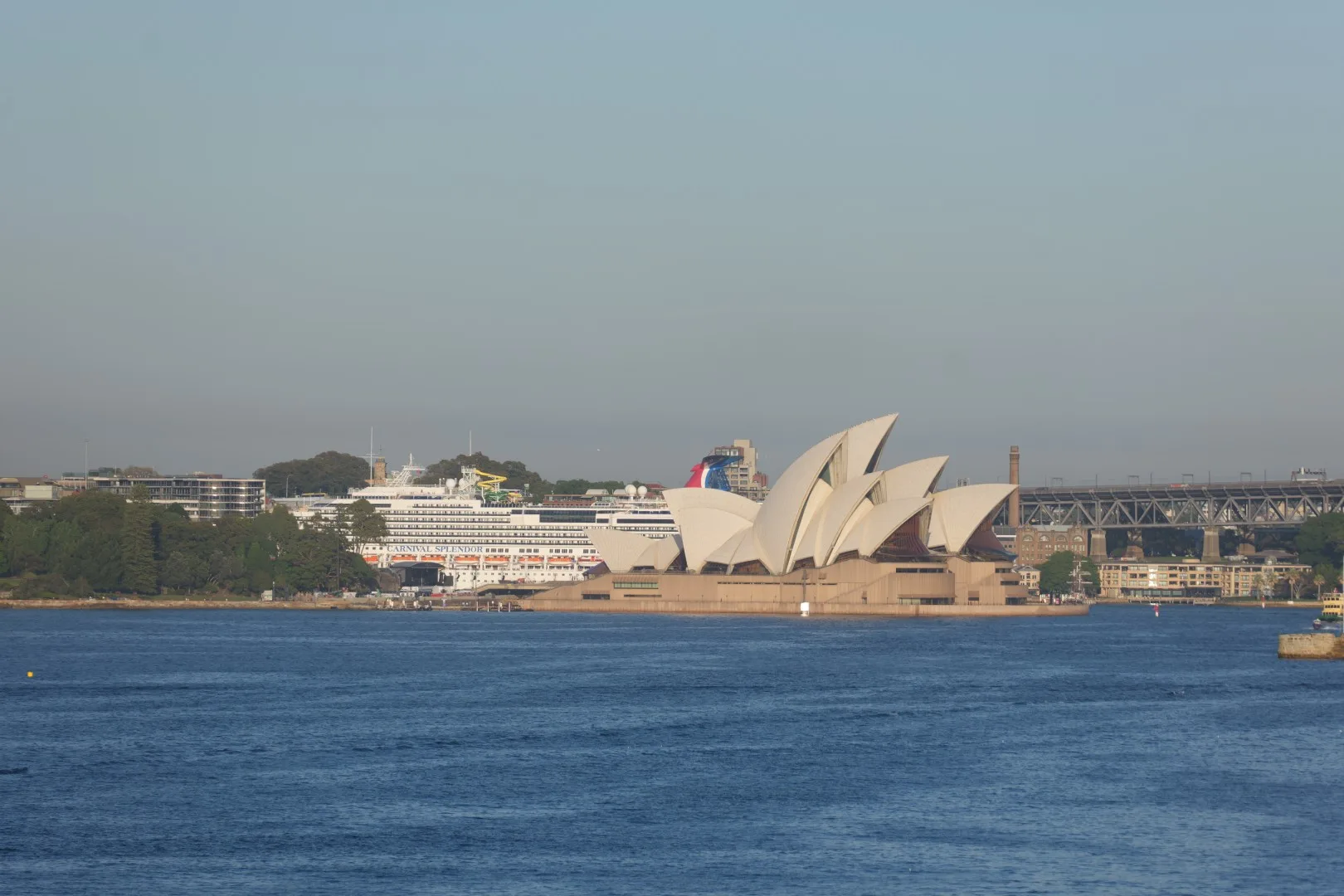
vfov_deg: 6.9
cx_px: 672
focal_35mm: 200
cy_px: 448
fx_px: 7466
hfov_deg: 10.3
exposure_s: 1/400
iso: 100
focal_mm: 200
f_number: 7.1
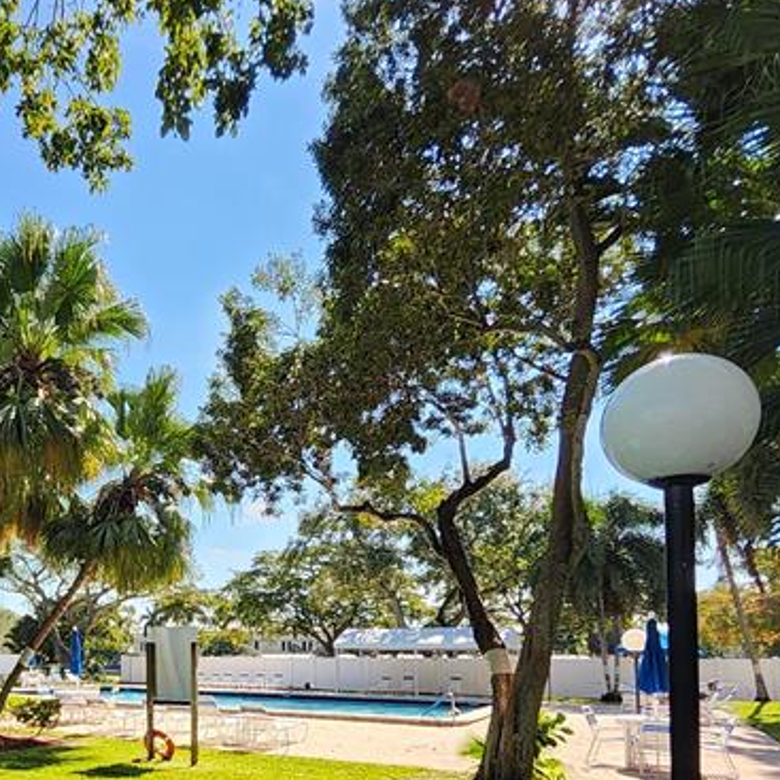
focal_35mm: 25
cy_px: 606
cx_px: 162
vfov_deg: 58.8
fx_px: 637
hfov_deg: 58.4
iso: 32
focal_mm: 1.13
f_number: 2.2
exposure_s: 1/509
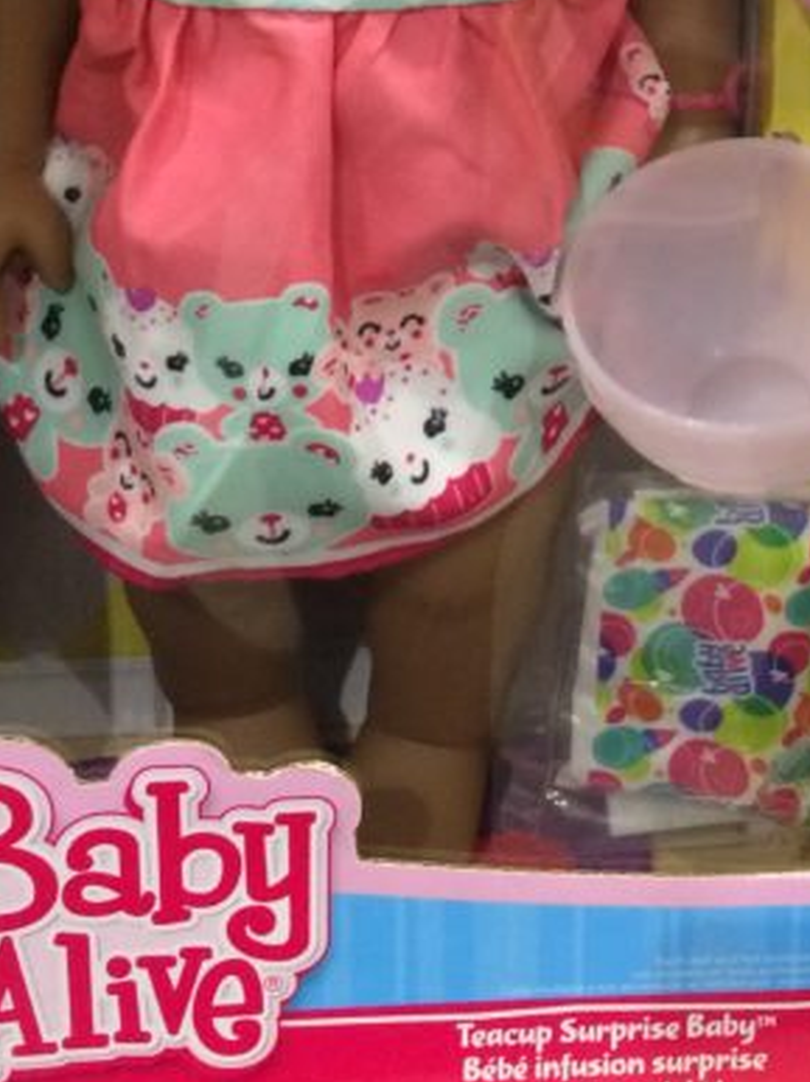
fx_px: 2405
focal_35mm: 77
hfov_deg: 18.9
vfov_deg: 23.5
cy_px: -160
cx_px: 670
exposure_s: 1/30
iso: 200
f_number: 2.2
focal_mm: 4.15
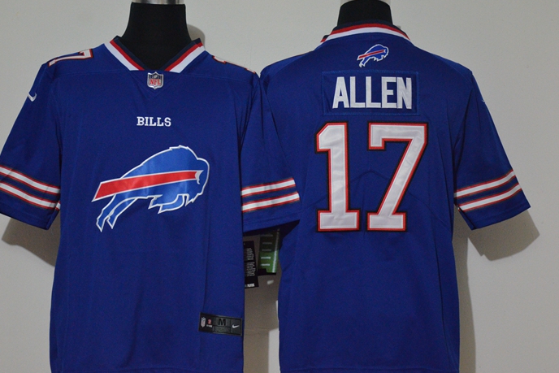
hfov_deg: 23.4
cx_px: 258
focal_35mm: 87
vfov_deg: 15.7
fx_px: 1351
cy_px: 184
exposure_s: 1/20
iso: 4000
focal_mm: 50
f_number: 4.8
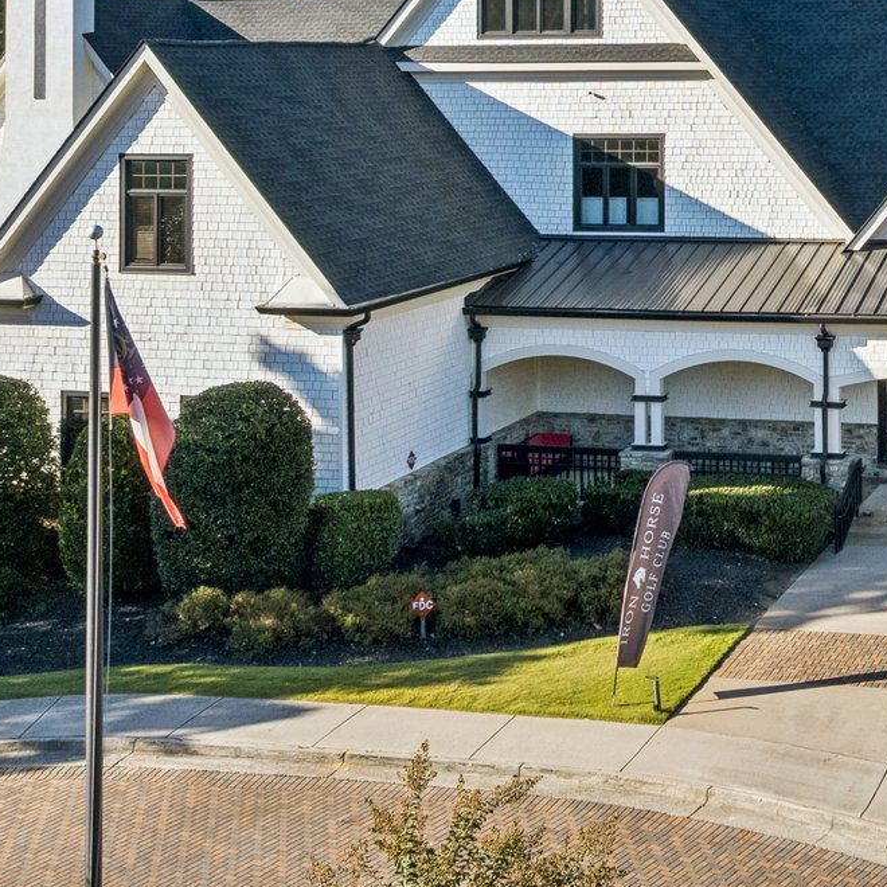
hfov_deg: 26.8
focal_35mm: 58
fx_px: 1681
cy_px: 44
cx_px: 1012
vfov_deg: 28.1
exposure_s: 1/1250
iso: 100
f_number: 2.8
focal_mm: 8.38
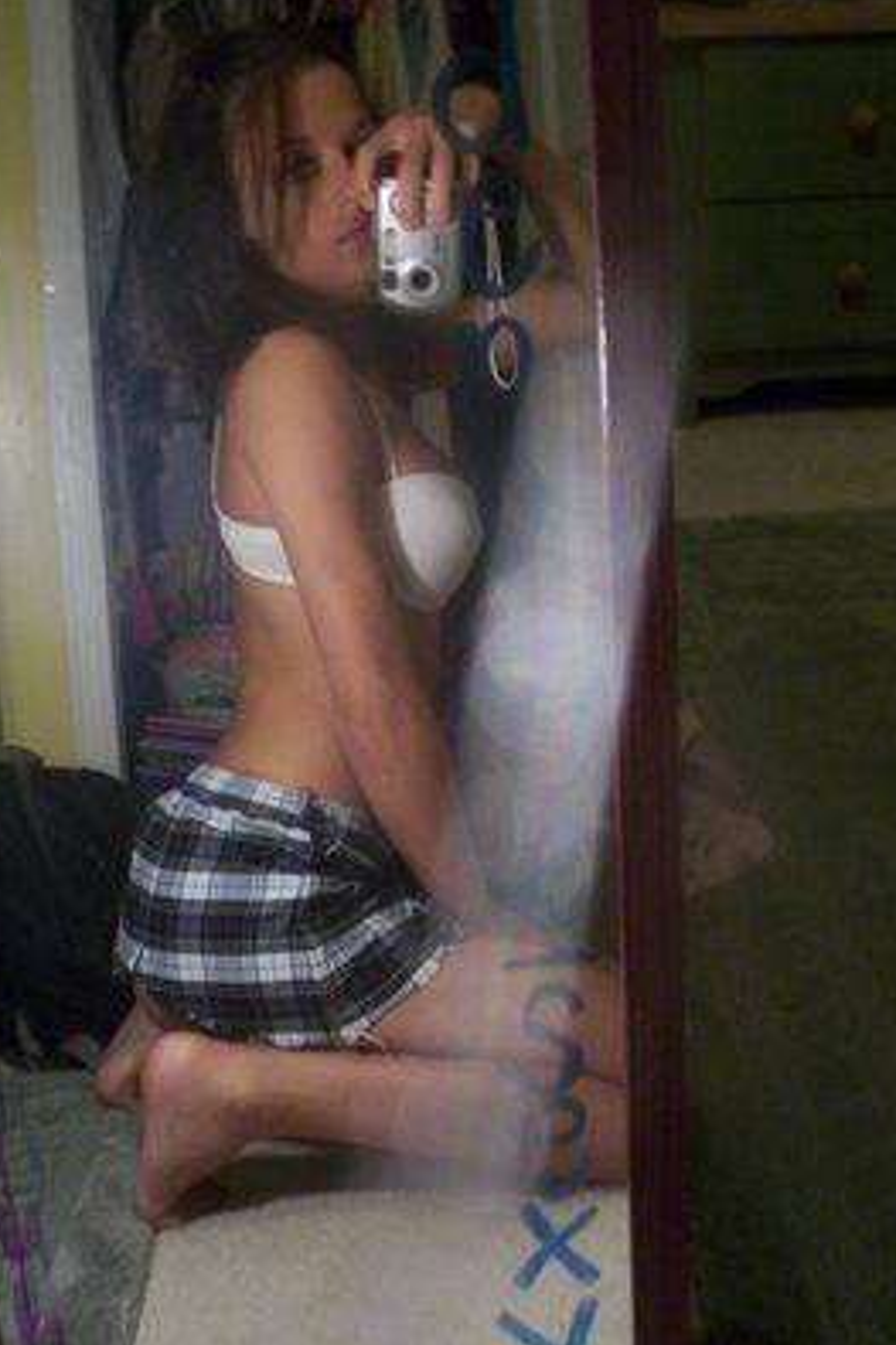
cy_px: 671
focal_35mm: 40
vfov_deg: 48.5
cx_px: 457
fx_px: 1495
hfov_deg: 33.4
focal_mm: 4.99
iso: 200
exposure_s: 1/8
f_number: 4.5
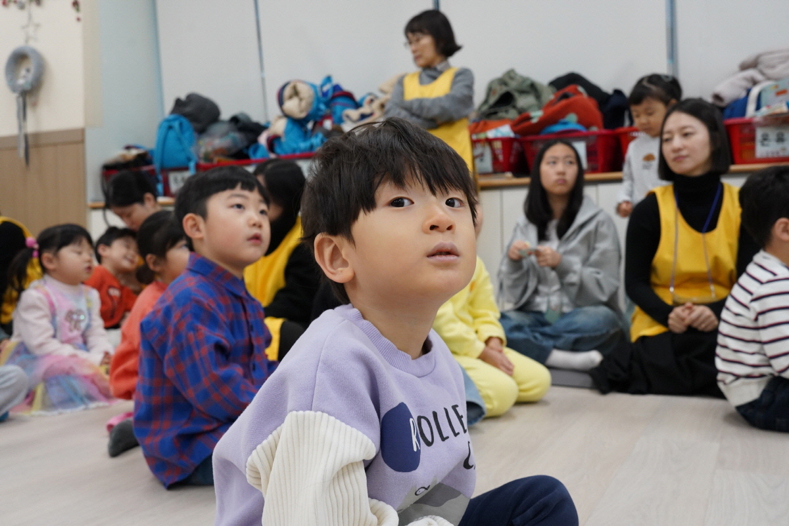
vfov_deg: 38.9
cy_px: 263
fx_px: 745
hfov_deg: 55.8
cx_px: 394
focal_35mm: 34
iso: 2500
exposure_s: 1/80
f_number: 7.1
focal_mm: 34
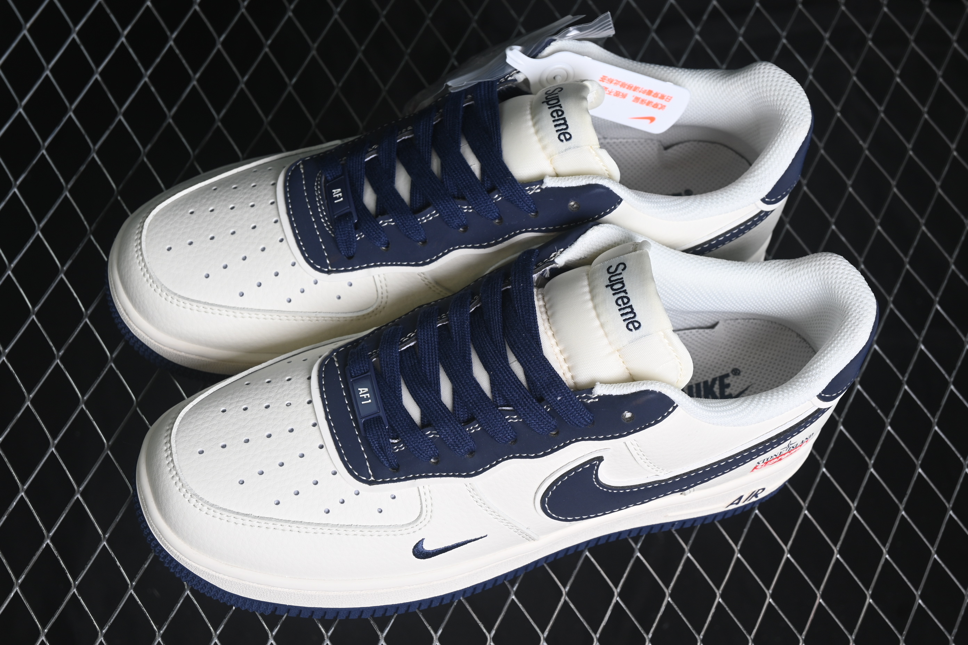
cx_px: 484
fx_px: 2017
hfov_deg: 27.0
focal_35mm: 75
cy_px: 322
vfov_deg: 18.2
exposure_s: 1/60
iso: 160
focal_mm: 50
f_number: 7.1
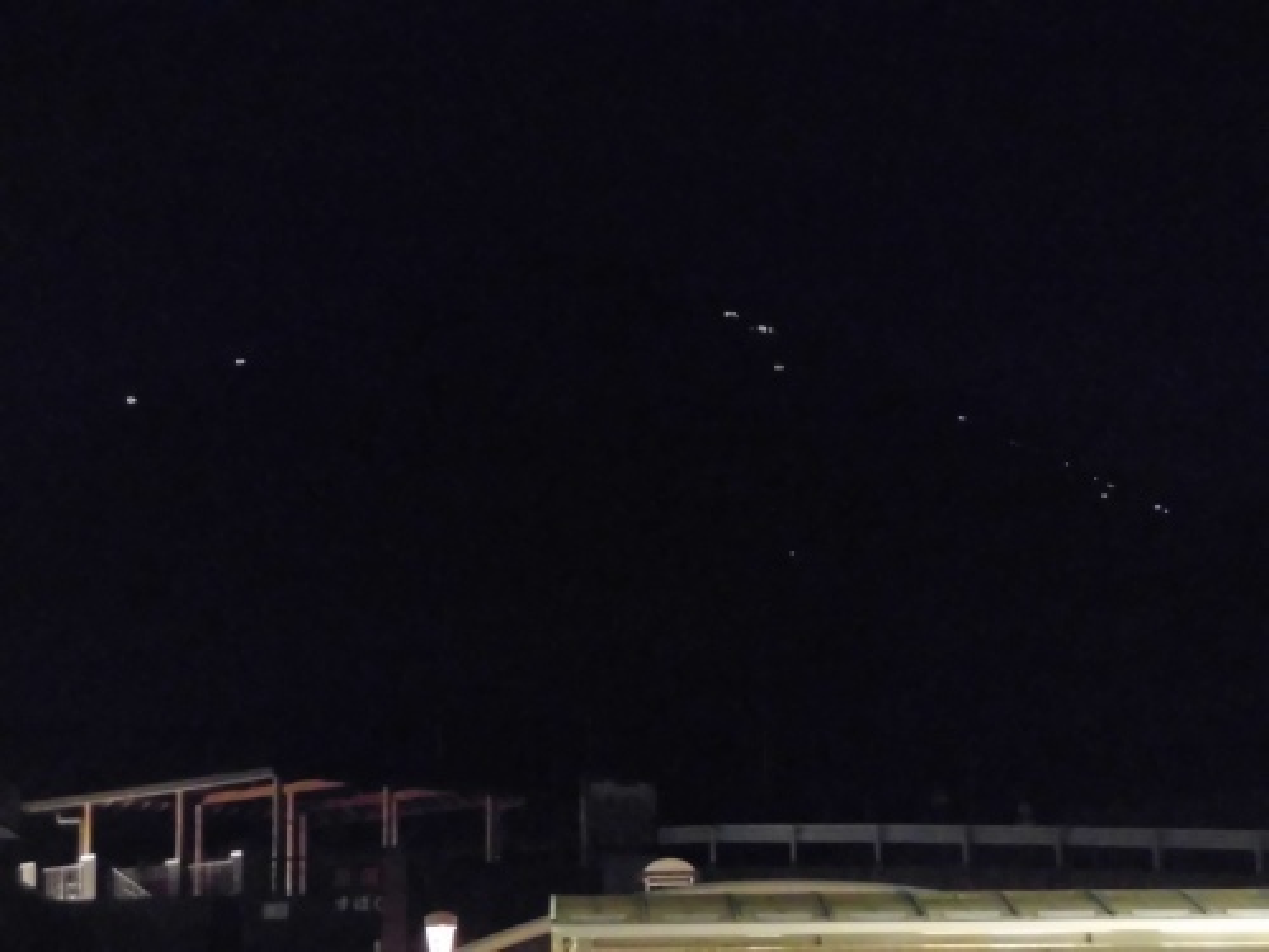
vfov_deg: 14.2
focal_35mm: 104
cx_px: 634
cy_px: 476
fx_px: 3813
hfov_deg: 18.9
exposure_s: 1/2
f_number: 4.8
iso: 1600
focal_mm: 18.63
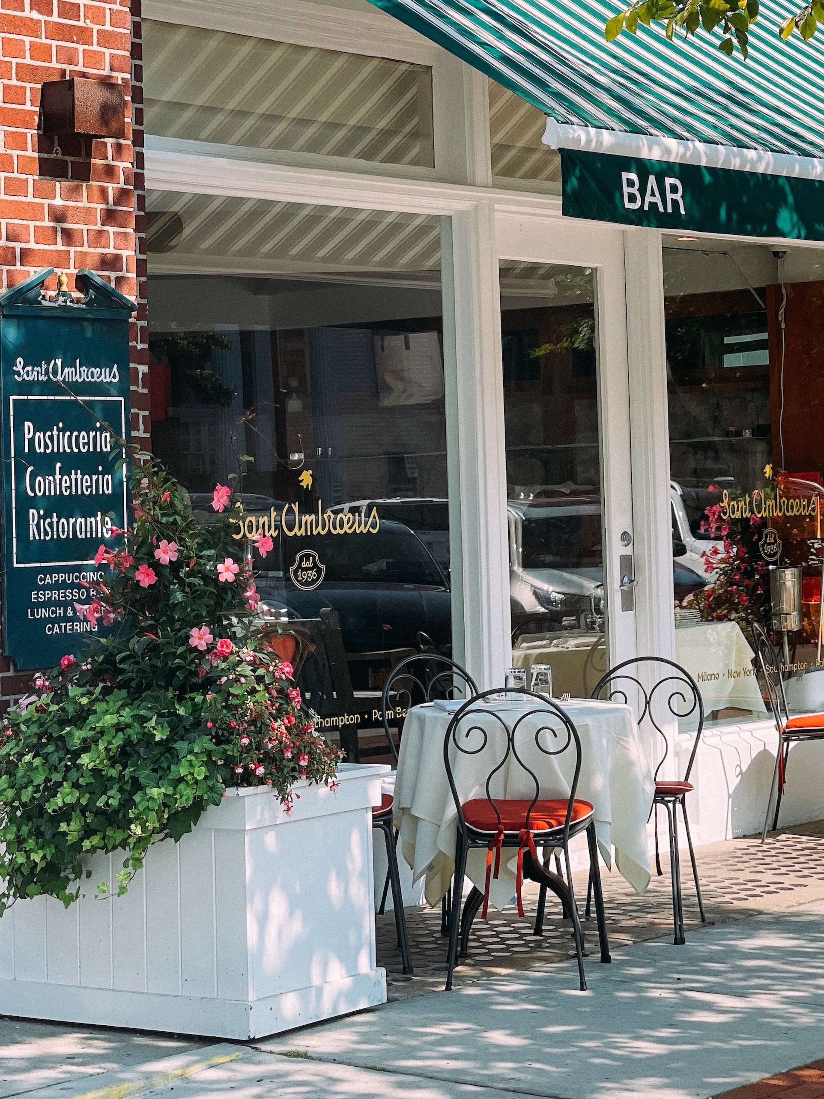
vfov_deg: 21.4
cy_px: 325
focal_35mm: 91
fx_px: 2889
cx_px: 514
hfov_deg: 16.2
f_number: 2.2
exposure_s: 1/730
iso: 20
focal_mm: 7.5
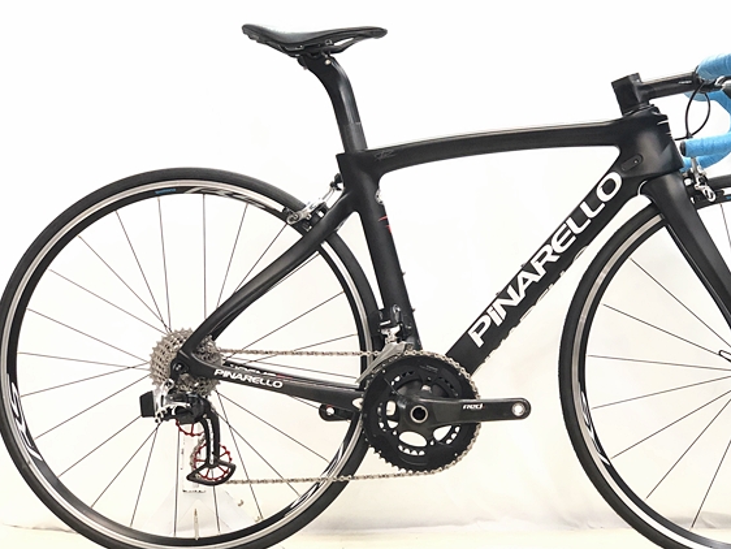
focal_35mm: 74
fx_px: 1563
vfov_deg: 19.9
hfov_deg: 26.2
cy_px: 254
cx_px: 480
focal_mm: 6
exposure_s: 1/25
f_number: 2.4
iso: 125
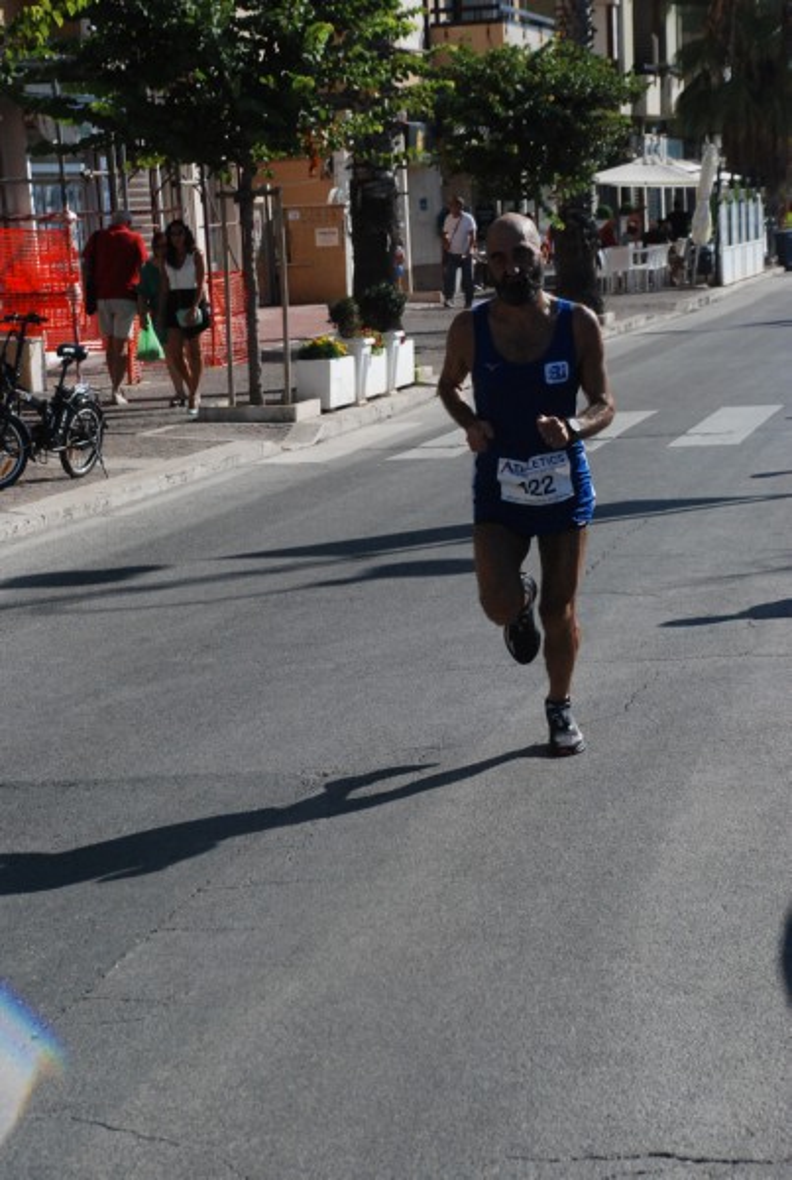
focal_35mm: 93
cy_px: 590
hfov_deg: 14.8
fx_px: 3053
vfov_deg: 21.9
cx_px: 396
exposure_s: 1/2000
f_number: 8
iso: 1000
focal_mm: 62
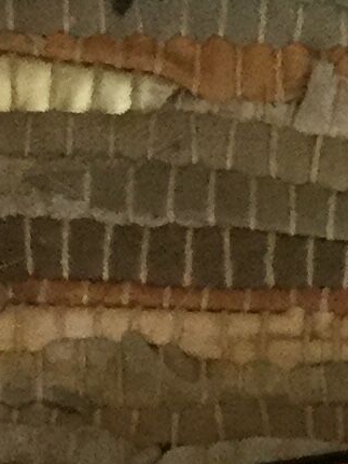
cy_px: 1086
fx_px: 3152
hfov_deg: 6.2
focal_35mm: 235
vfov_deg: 7.9
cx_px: 597
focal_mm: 3.3
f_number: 2.4
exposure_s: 1/33
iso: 160
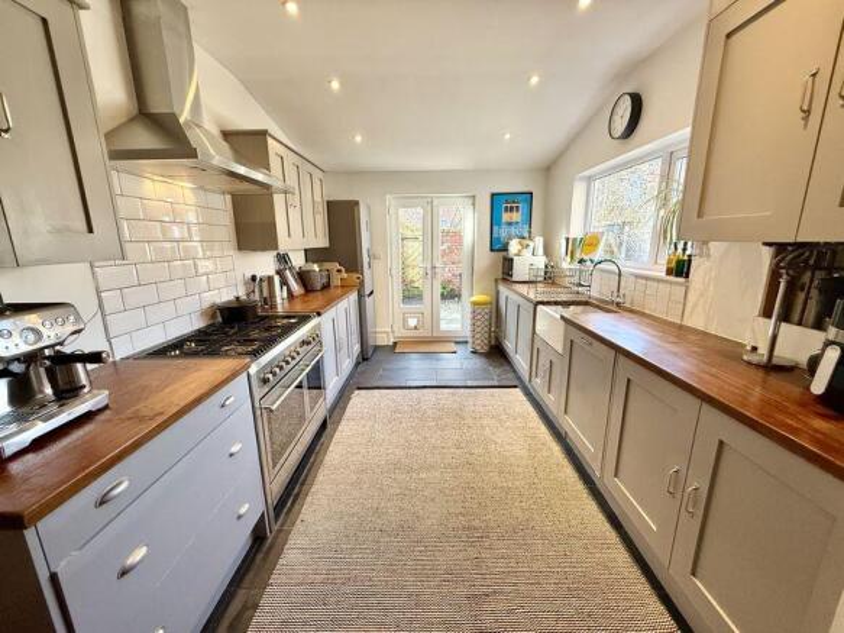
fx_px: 341
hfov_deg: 102.1
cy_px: 316
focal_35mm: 14
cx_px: 422
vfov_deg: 85.7
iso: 250
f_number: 2.2
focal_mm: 2.22
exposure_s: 1/100
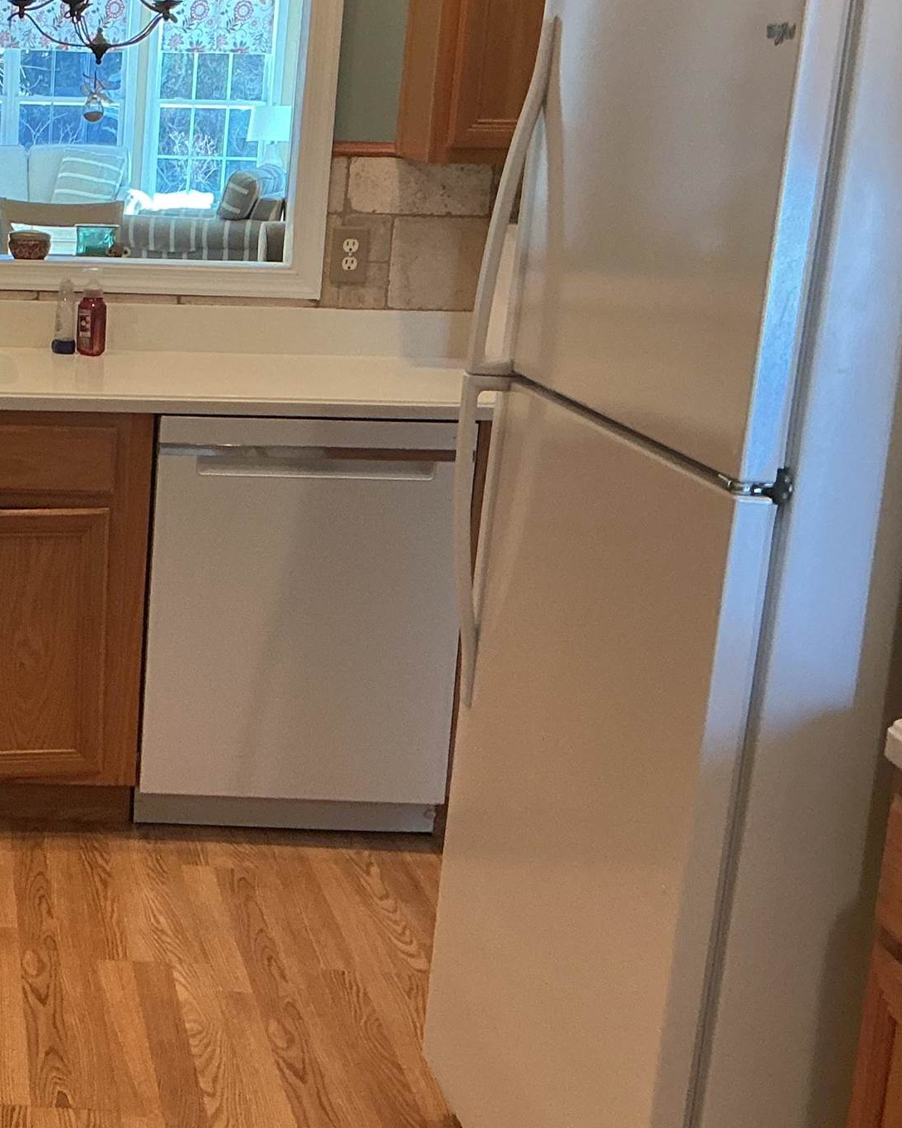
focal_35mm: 64
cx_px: -135
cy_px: 549
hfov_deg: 22.3
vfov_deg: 29.6
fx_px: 2136
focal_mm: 3
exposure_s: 1/60
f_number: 1.8
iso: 125
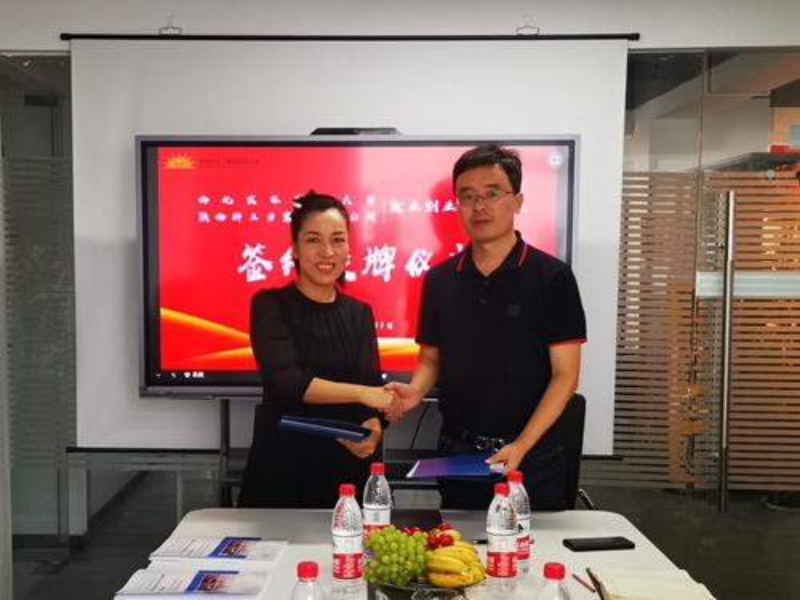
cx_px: 400
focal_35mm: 38
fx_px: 878
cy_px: 300
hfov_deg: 49.0
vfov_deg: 37.7
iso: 200
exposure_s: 1/100
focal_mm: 4.75
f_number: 1.8
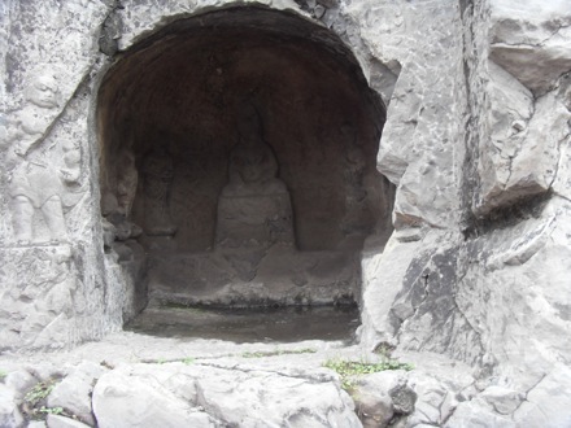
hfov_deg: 47.9
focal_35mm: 39
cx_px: 286
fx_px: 643
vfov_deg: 36.8
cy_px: 214
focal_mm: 6.6
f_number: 3.5
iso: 160
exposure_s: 1/45
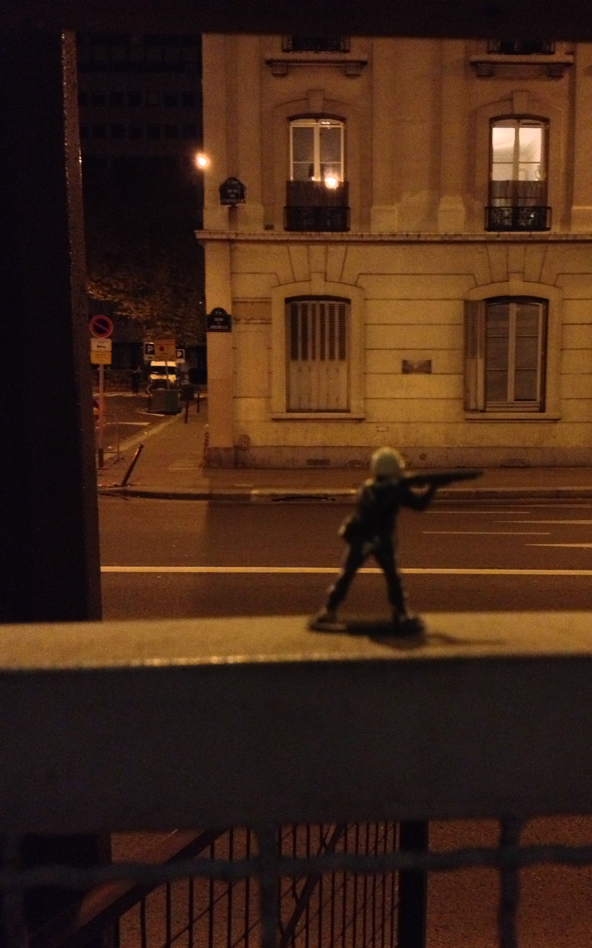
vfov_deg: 51.5
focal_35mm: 38
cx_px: 360
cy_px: 471
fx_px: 981
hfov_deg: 33.5
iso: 800
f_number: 2.4
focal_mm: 4.28
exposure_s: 1/15
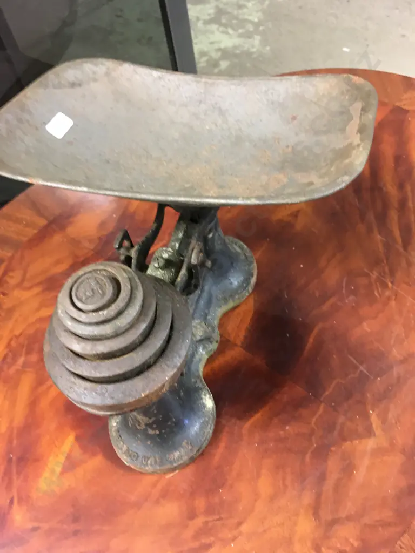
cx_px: 208
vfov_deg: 61.7
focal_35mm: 29
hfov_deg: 48.2
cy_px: 276
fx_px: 464
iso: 200
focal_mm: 4.15
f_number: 2.2
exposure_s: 1/17
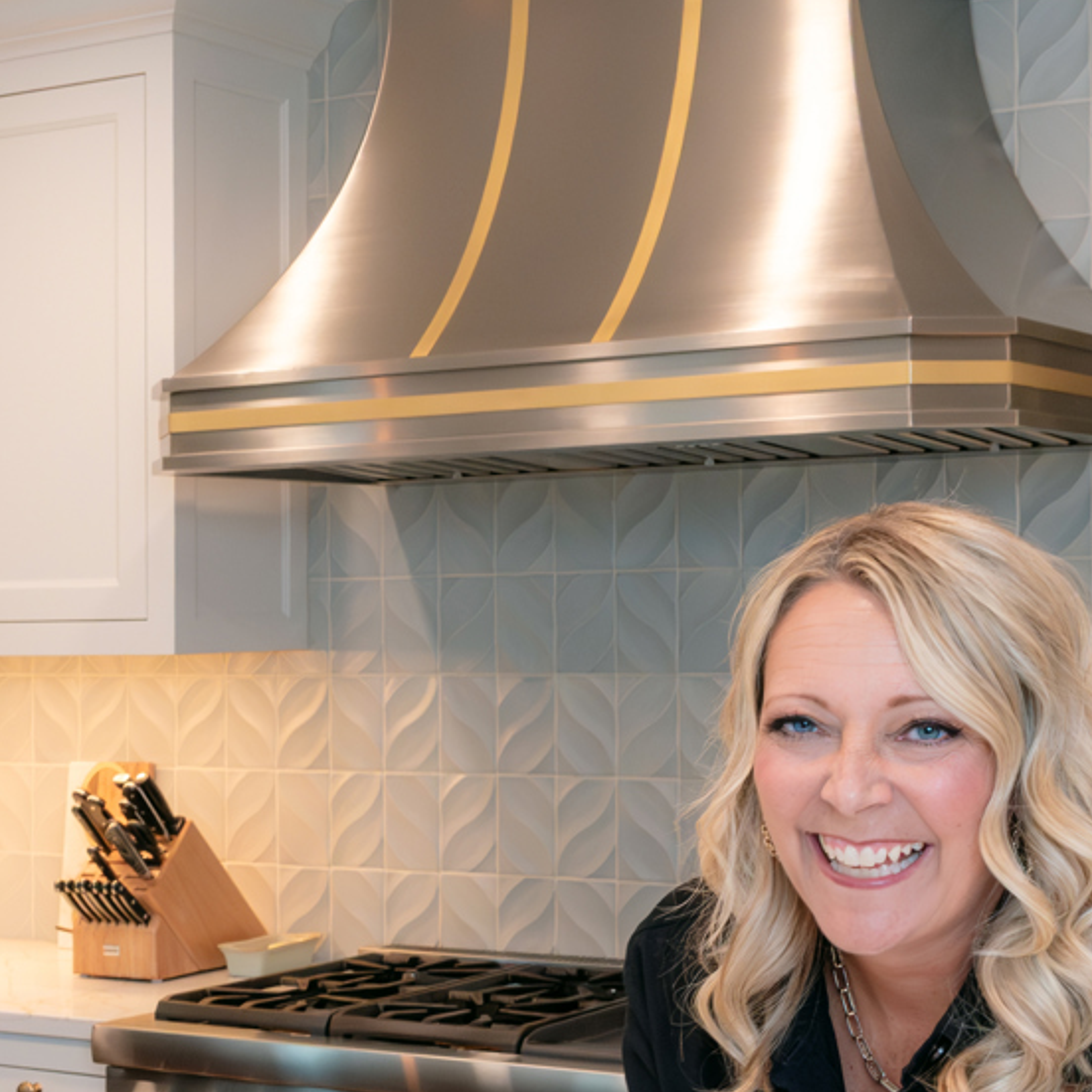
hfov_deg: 24.2
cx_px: 372
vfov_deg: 24.3
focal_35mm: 71
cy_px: 590
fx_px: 2534
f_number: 11
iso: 4000
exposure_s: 1/80
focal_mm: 24
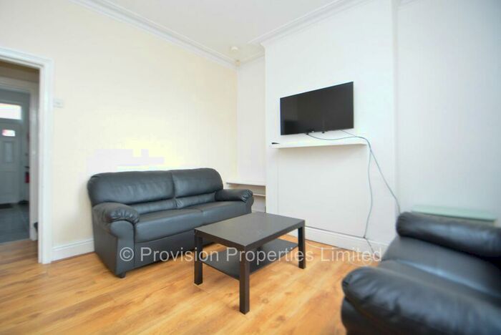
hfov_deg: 100.3
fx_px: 209
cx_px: 250
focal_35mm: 15
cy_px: 168
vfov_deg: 77.4
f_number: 4
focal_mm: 10
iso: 800
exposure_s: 1/60
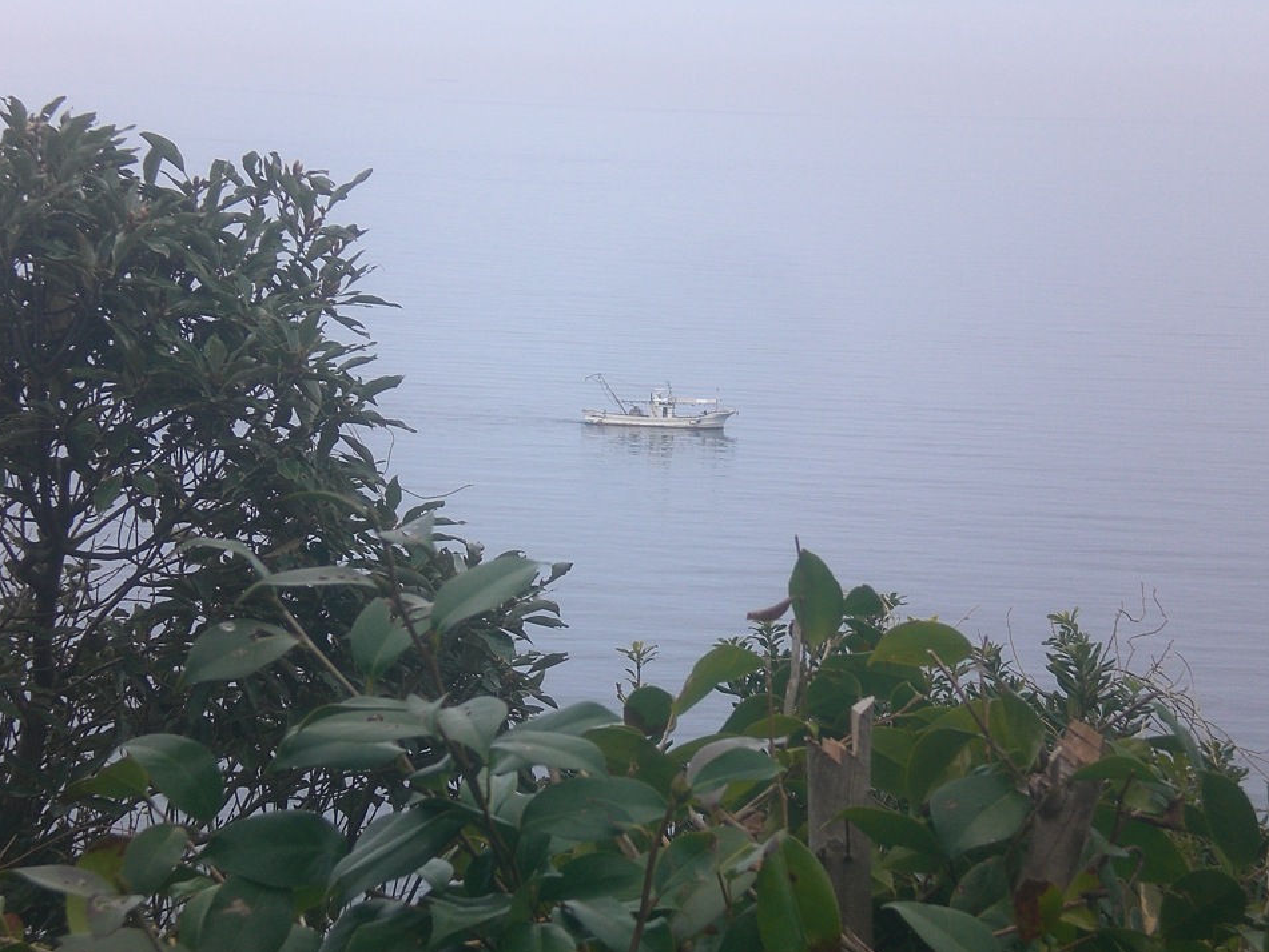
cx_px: 656
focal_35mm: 120
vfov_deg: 12.4
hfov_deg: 16.4
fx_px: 4400
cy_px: 457
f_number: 5.9
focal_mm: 18.9
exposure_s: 1/160
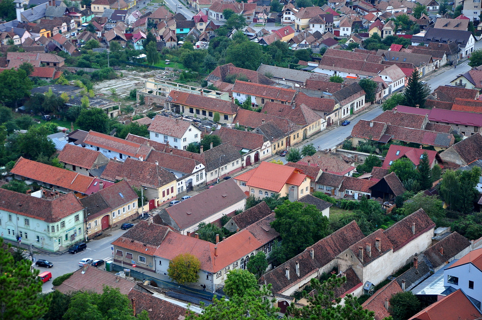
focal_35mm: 87
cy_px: 160
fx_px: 1163
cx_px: 241
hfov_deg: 23.4
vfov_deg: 15.7
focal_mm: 58
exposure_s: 1/320
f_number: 5
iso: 400
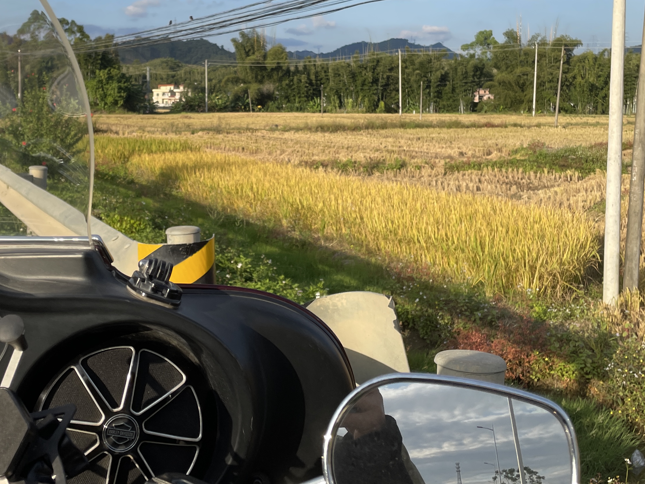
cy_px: 158
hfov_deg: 40.2
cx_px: 243
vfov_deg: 30.6
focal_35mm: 47
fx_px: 876
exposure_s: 1/1984
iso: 32
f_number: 1.6
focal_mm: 4.2
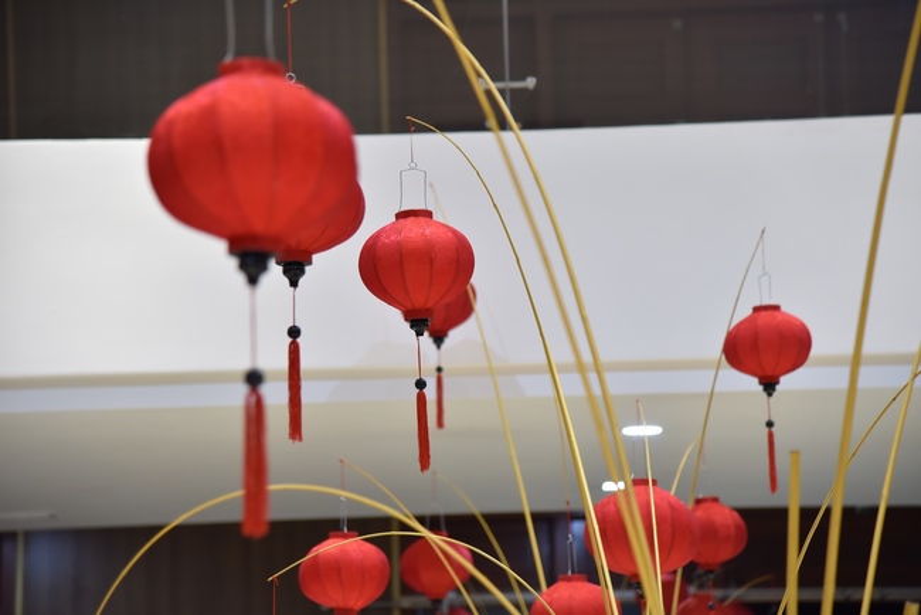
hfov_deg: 17.1
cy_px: 308
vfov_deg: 11.4
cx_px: 460
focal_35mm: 120
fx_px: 3071
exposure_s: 1/80
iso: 800
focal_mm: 120
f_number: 4
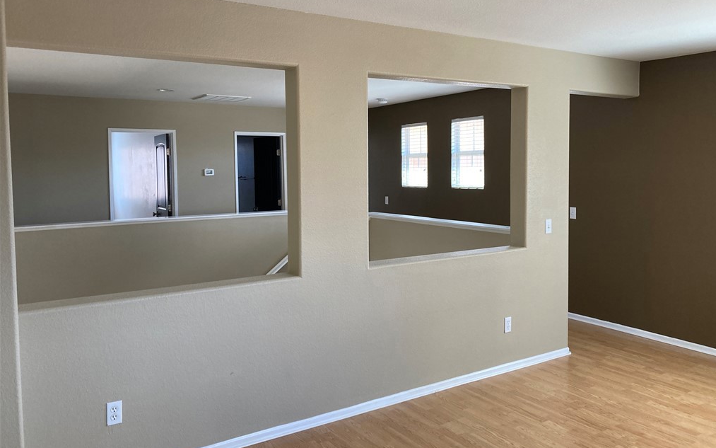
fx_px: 585
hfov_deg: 62.9
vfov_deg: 41.8
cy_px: 207
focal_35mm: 30
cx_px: 361
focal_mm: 3.99
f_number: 1.8
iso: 80
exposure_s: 1/99
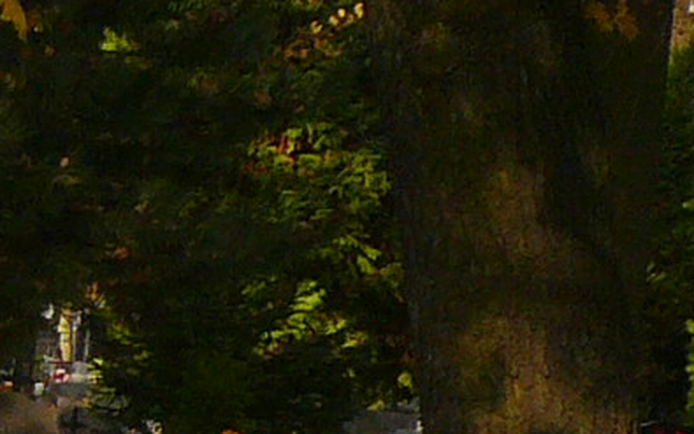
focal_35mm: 296
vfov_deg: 4.4
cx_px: -604
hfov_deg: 6.9
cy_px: 966
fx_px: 5599
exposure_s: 1/200
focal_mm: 7.5
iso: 100
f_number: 3.5
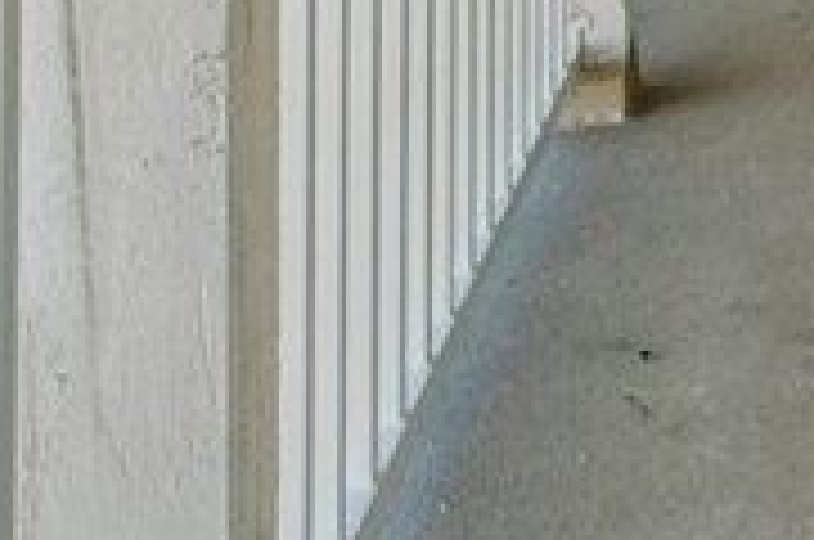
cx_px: 1983
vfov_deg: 12.7
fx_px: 1919
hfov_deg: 14.6
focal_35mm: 85
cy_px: -724
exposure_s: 1/60
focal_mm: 10
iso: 400
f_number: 8
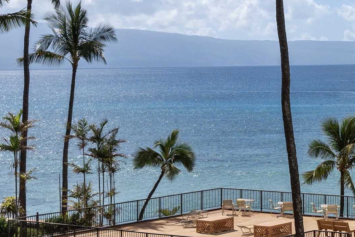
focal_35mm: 107
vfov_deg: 12.8
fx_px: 1055
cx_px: 494
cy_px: 57
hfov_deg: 17.6
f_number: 8
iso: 100
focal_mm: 25
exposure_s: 1/640
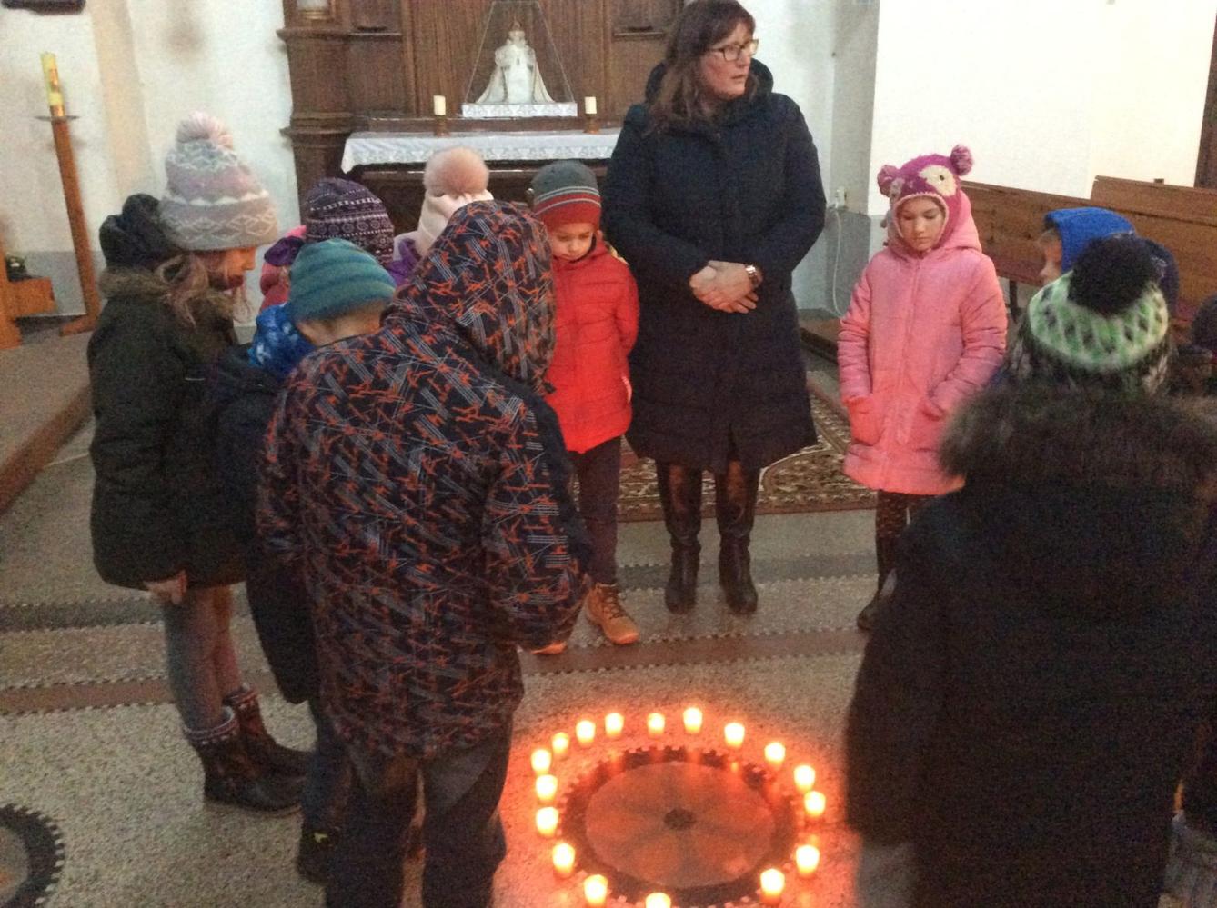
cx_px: 608
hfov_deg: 56.9
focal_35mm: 32
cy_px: 454
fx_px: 1123
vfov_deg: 44.0
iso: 640
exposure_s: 1/17
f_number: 2.4
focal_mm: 3.3
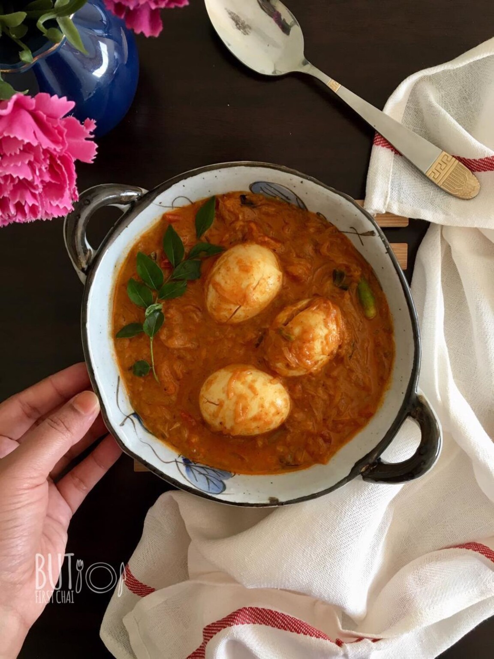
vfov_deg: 61.7
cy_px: 330
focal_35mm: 29
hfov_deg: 48.2
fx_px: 552
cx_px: 247
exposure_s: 1/33
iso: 80
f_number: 2.2
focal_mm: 4.15
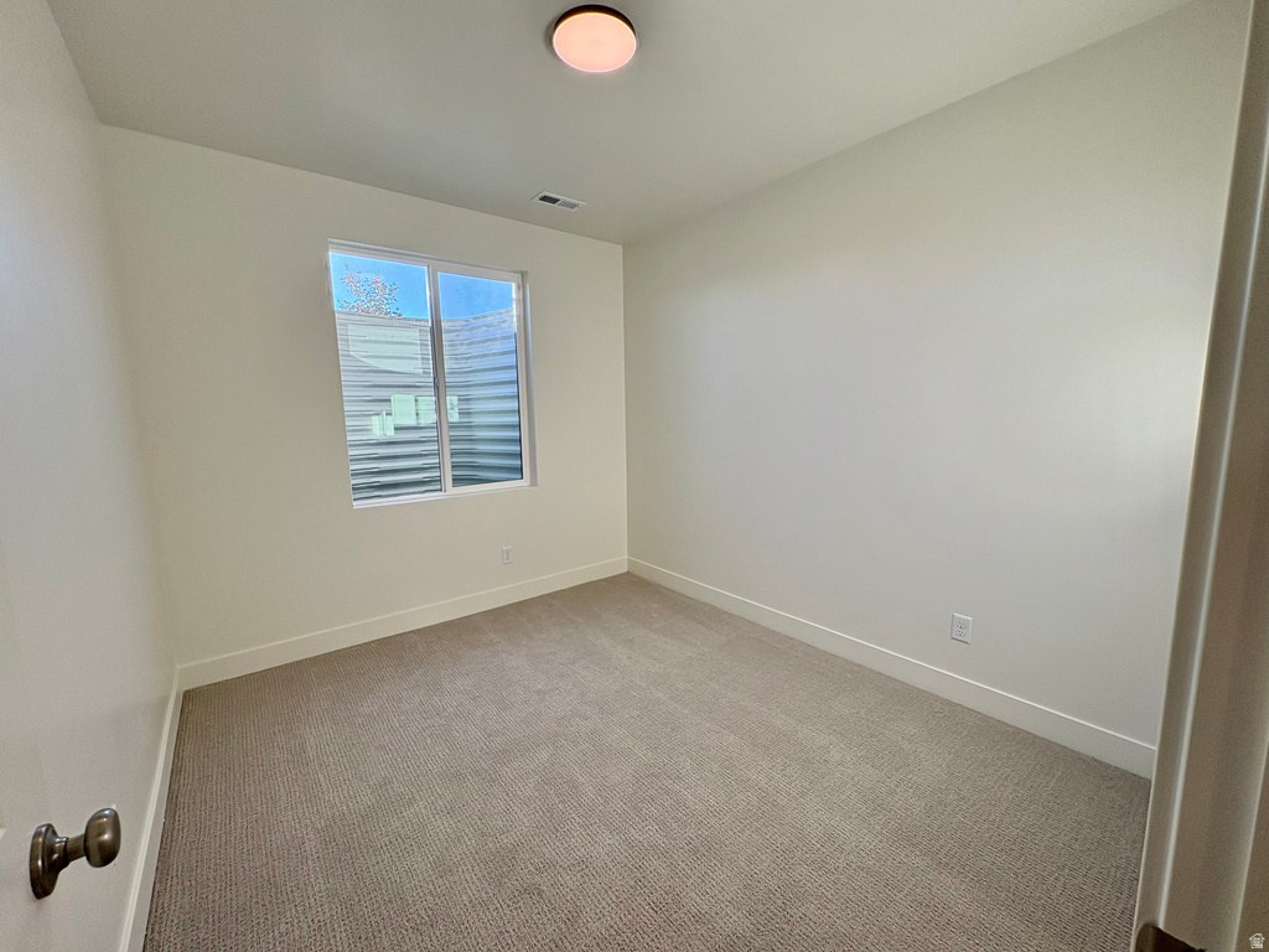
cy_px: 476
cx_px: 634
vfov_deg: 85.7
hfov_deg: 102.1
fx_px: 513
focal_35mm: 14
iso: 64
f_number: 2.2
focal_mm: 2.22
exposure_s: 1/151
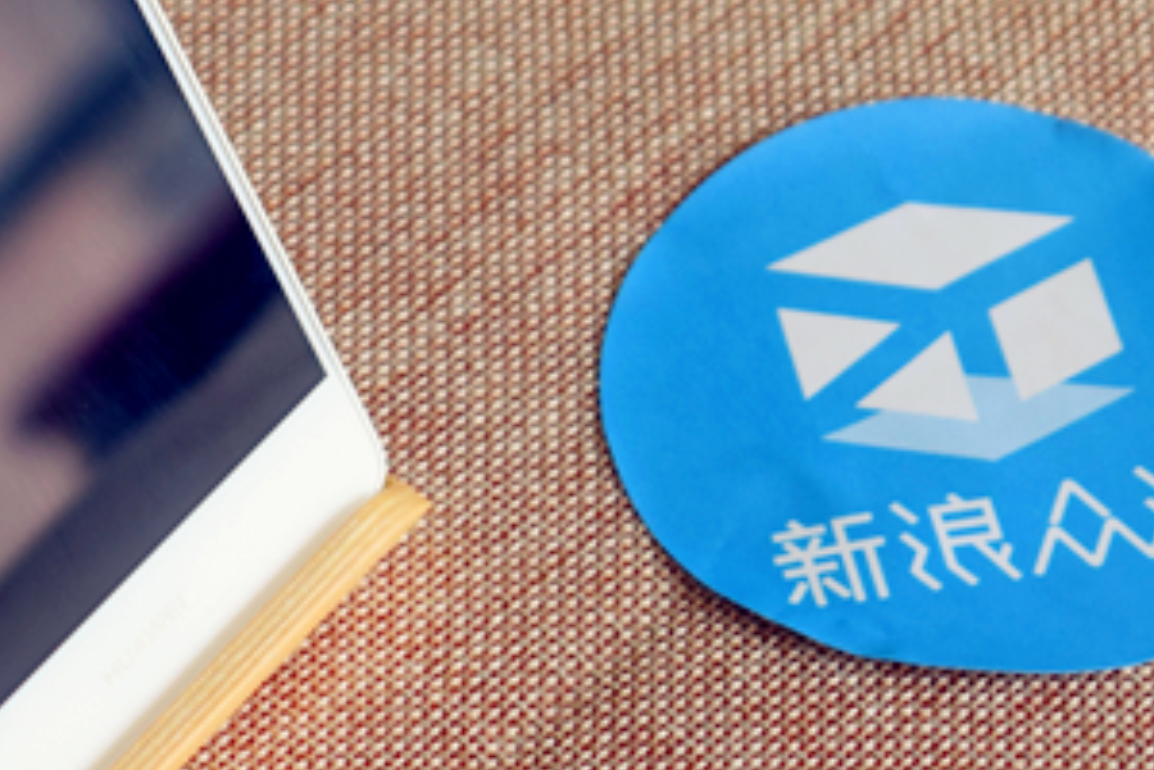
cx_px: 333
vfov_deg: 6.9
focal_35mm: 198
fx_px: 6353
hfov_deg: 10.4
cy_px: 85
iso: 400
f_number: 5.6
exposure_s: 1/100
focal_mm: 55
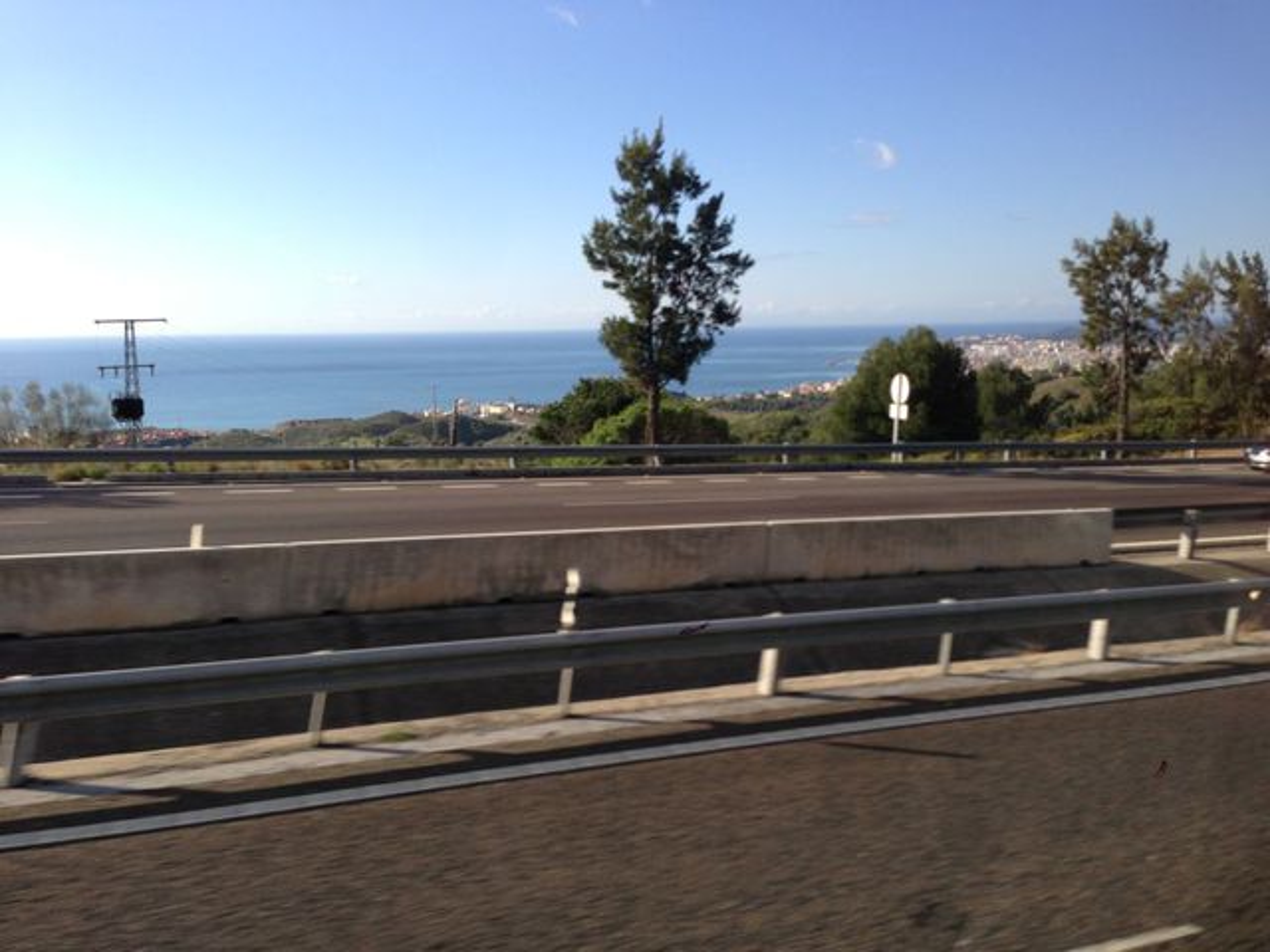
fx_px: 1211
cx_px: 635
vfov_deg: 42.9
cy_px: 476
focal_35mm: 33
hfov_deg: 55.4
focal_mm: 4.13
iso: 50
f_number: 2.4
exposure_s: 1/328
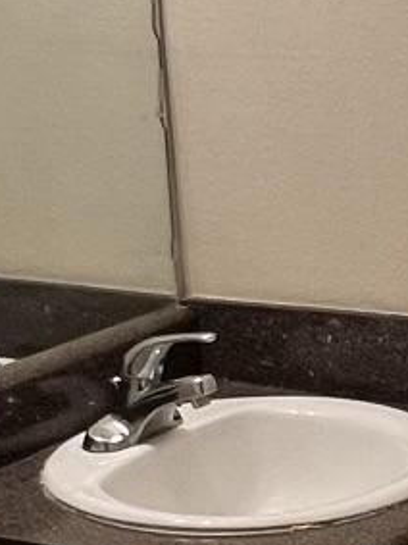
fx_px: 1478
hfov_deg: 15.3
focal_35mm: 94
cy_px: 512
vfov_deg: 20.4
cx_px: 437
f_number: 1.8
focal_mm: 1.57
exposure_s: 1/60
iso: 160
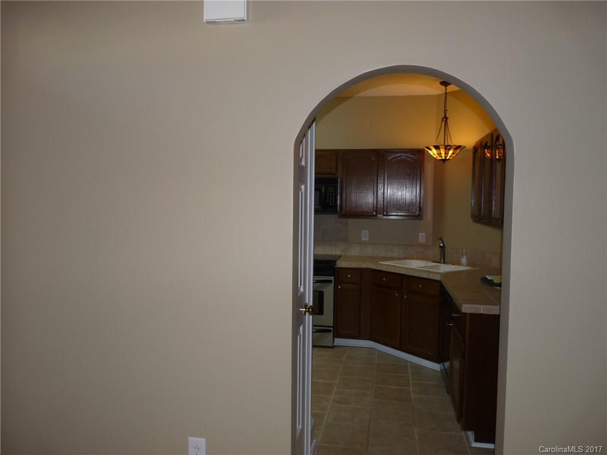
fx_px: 473
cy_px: 228
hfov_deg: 65.3
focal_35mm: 27
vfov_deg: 51.4
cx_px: 304
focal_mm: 4.8
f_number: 2.8
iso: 100
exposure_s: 1/30
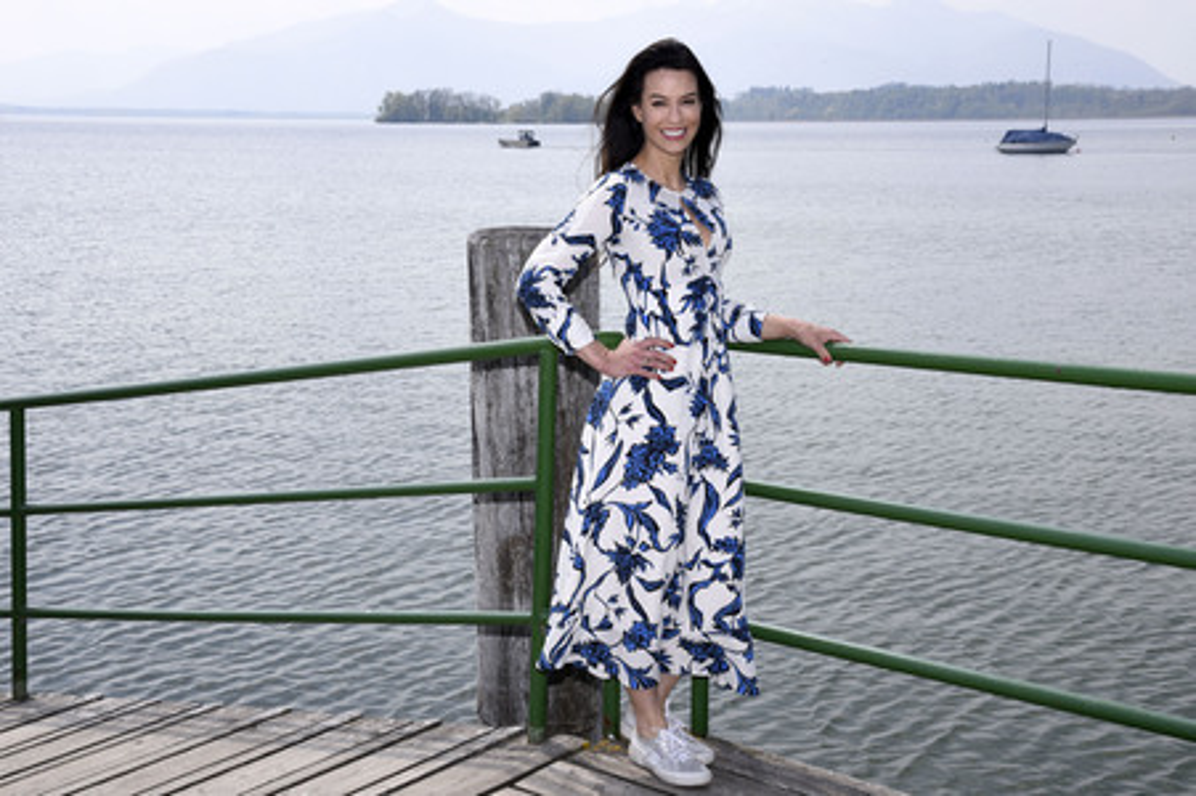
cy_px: 398
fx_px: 1527
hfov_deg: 42.8
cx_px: 598
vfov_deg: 29.2
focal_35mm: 46
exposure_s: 1/160
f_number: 14
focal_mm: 46
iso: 250
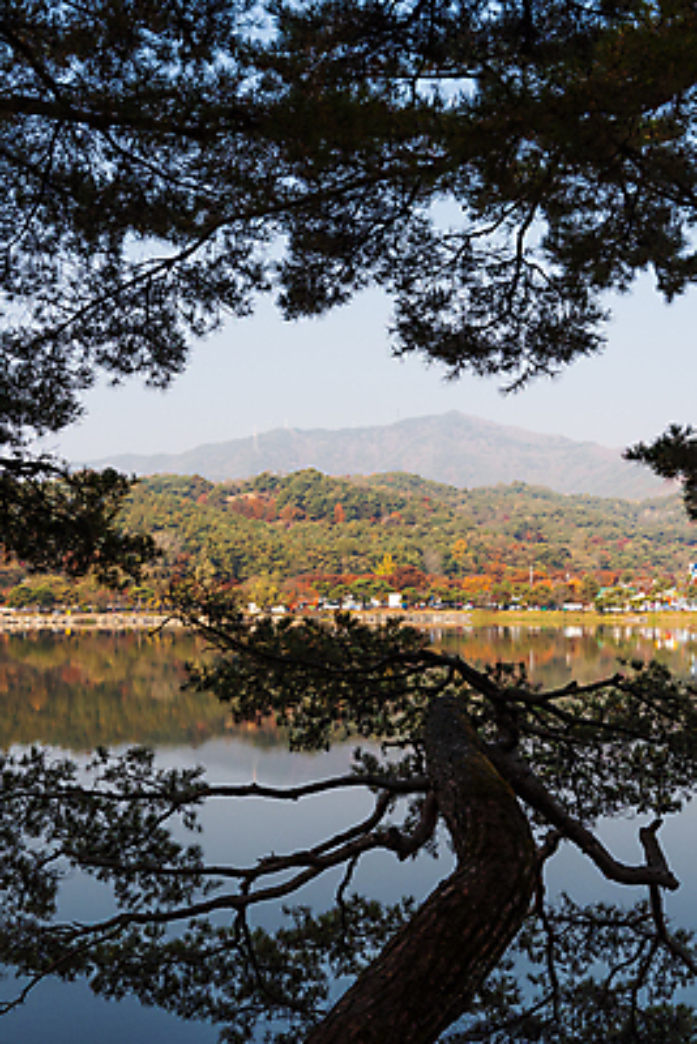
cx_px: 348
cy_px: 522
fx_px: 1393
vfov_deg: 41.1
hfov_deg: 28.1
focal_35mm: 48
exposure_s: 1/200
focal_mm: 48
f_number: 11
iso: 200
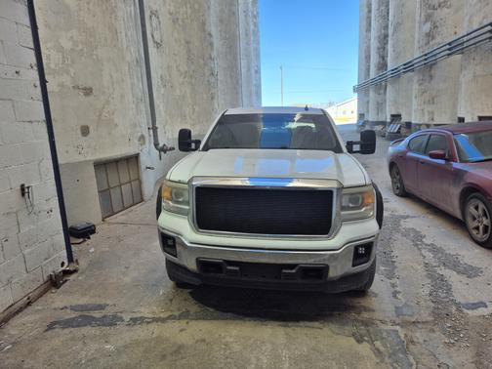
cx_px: 246
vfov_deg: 58.9
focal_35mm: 23
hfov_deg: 73.9
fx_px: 327
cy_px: 184
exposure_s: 1/548
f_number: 1.8
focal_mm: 5.4
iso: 25
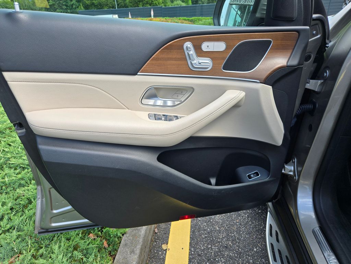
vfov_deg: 58.9
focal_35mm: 23
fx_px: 233
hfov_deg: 73.9
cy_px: 132
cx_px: 176
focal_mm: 5.4
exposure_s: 1/1361
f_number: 1.8
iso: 80
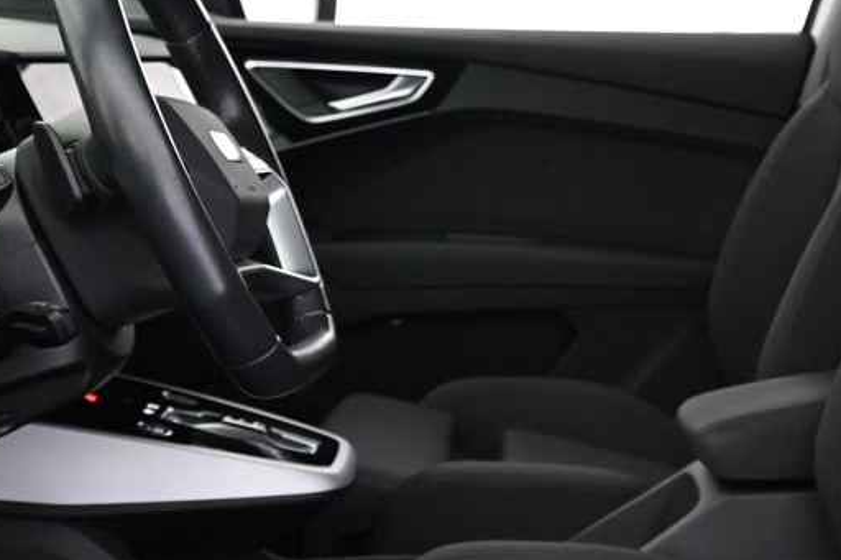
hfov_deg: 26.2
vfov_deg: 17.9
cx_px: 677
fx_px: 1775
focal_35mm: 76
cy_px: 271
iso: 1400
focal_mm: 16
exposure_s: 1/25
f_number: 3.5
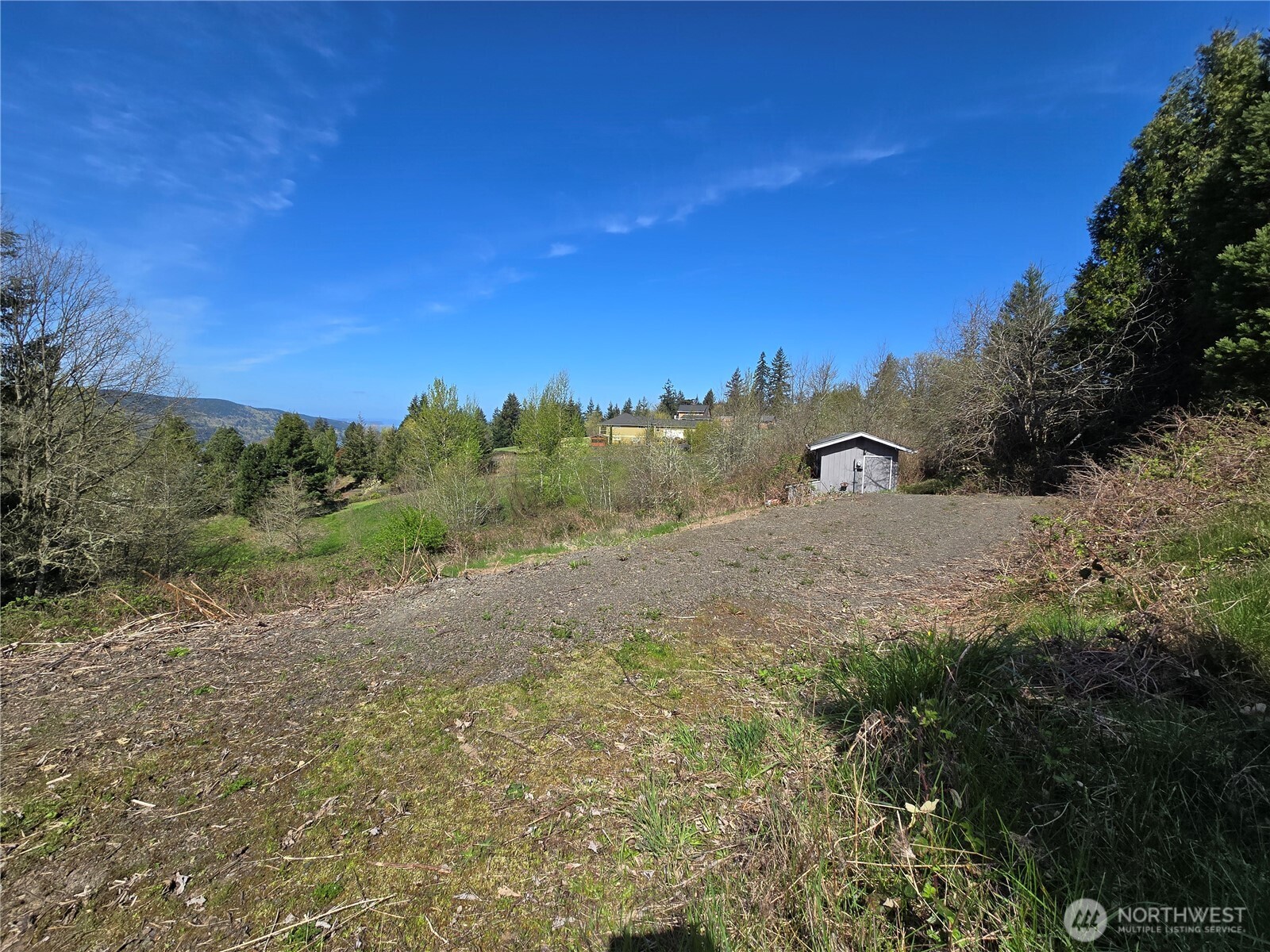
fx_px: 477
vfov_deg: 89.9
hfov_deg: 106.2
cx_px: 635
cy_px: 476
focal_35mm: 13
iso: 50
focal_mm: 2.2
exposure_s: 1/2140
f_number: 2.2
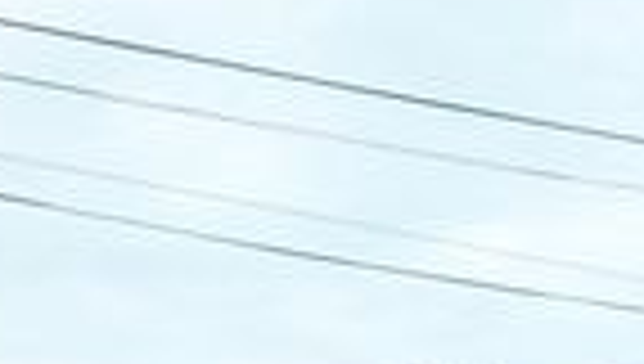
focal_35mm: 137
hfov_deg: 14.7
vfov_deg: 8.5
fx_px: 2343
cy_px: 699
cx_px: 914
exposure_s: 1/500
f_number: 2.8
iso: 160
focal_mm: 7.5
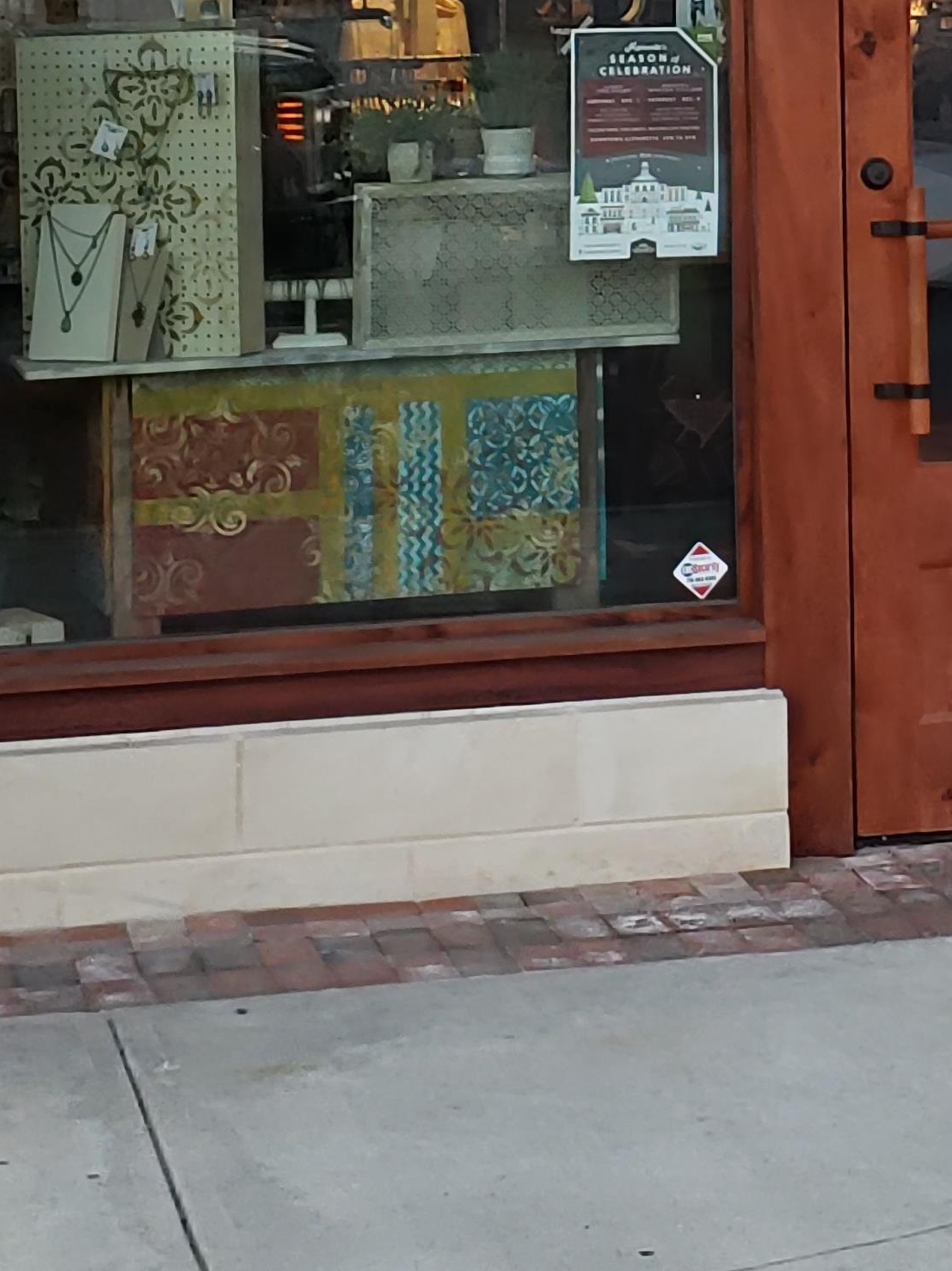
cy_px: -271
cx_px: 926
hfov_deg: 20.1
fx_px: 2605
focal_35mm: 71
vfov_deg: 24.7
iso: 100
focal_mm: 4.3
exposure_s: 1/60
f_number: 2.4
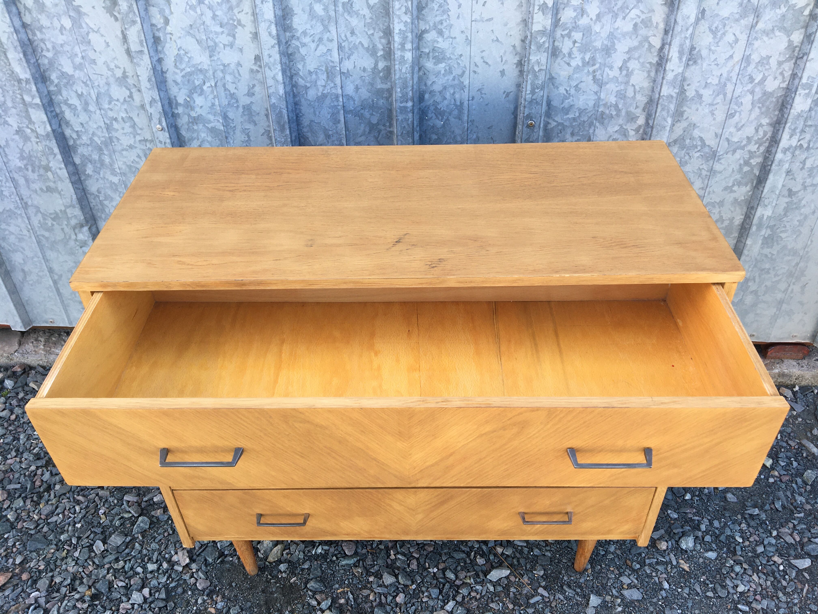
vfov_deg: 48.2
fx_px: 685
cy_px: 307
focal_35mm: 29
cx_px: 409
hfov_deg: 61.7
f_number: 2.2
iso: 25
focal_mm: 4.15
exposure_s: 1/234
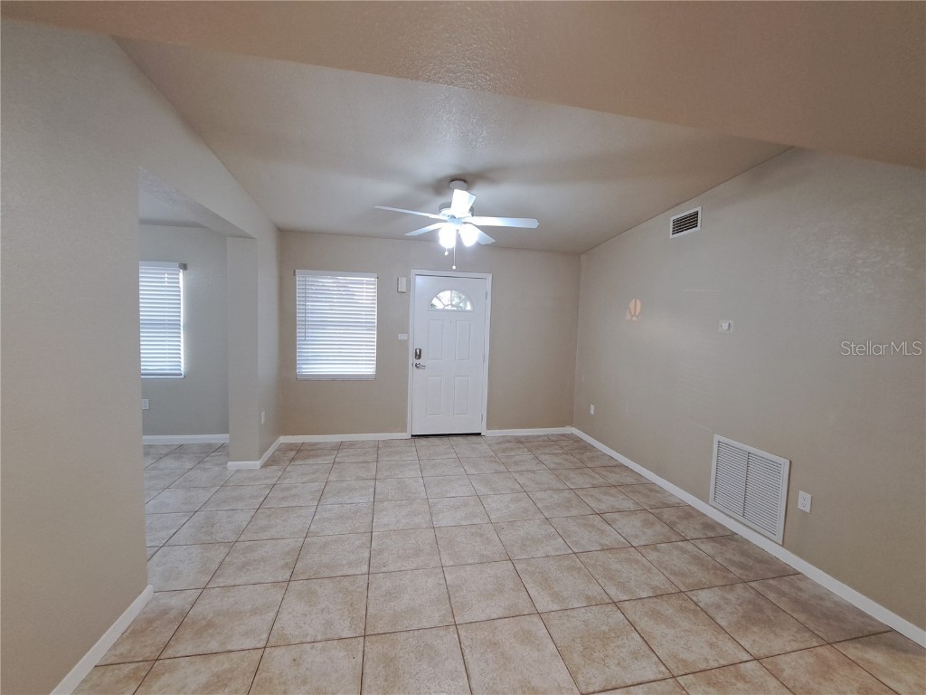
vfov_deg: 89.9
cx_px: 463
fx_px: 348
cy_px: 348
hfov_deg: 106.2
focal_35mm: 13
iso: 160
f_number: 2.2
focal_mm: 1.74
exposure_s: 1/40
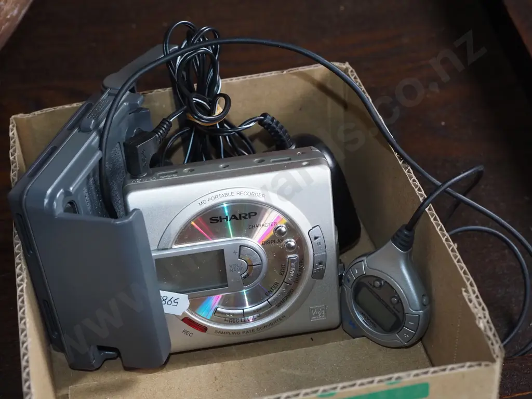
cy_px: 200
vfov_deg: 21.0
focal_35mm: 70
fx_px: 1076
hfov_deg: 27.8
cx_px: 266
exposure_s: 1/160
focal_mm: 35
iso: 2500
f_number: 5.6
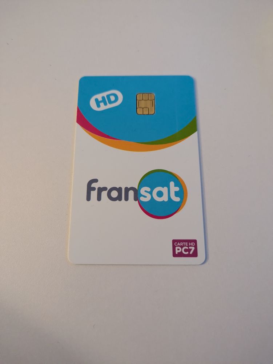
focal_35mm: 25
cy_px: 182
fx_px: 263
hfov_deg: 54.9
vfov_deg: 69.4
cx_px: 136
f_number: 1.89
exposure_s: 1/20
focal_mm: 5.43
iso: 2499
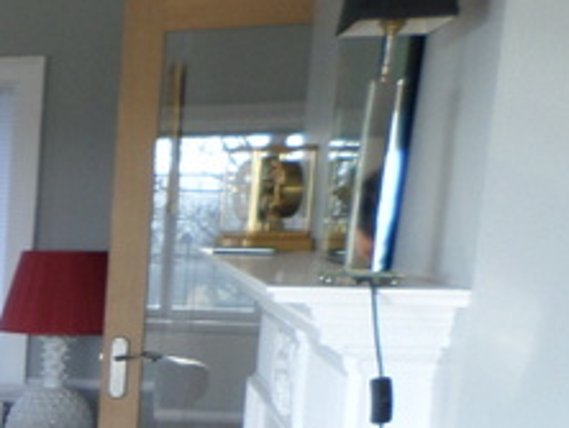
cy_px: 556
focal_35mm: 90
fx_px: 1481
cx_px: -451
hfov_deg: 17.6
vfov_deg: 15.6
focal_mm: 4.5
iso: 80
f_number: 2.5
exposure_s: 1/45
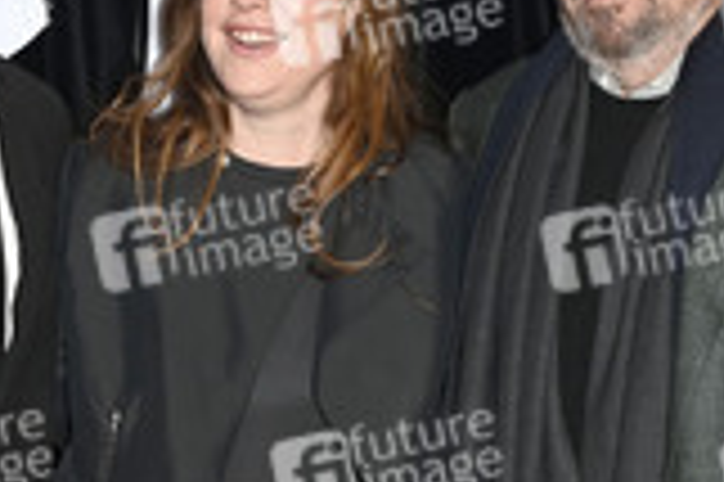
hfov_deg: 9.0
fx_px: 4621
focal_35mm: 230
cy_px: 351
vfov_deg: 6.0
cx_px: 268
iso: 1250
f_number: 5.6
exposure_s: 1/250
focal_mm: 82
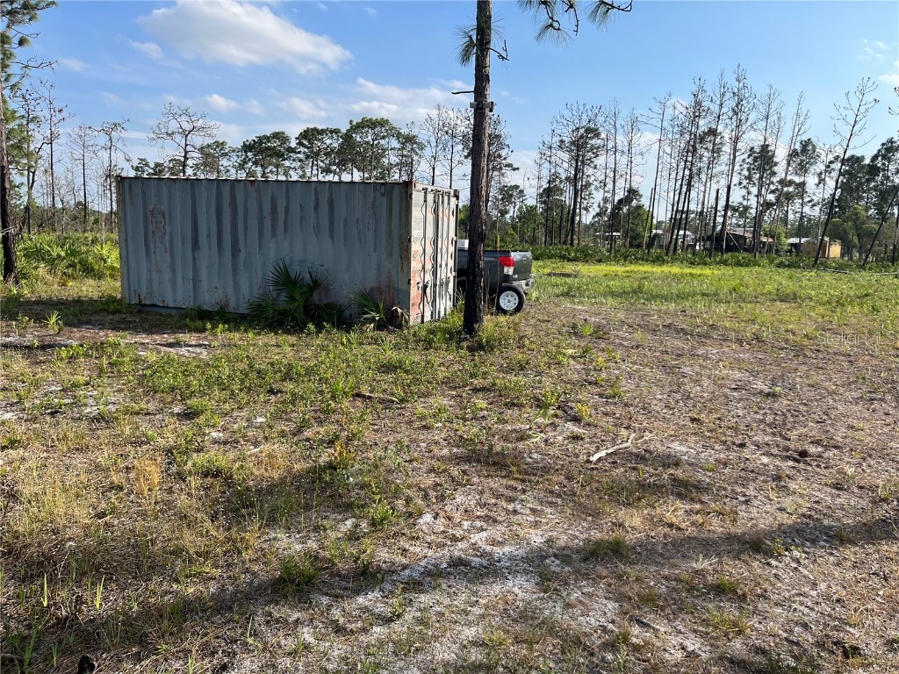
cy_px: 337
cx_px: 450
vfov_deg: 53.1
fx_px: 675
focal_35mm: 26
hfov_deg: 67.3
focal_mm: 5.1
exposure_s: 1/2688
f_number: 1.6
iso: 50
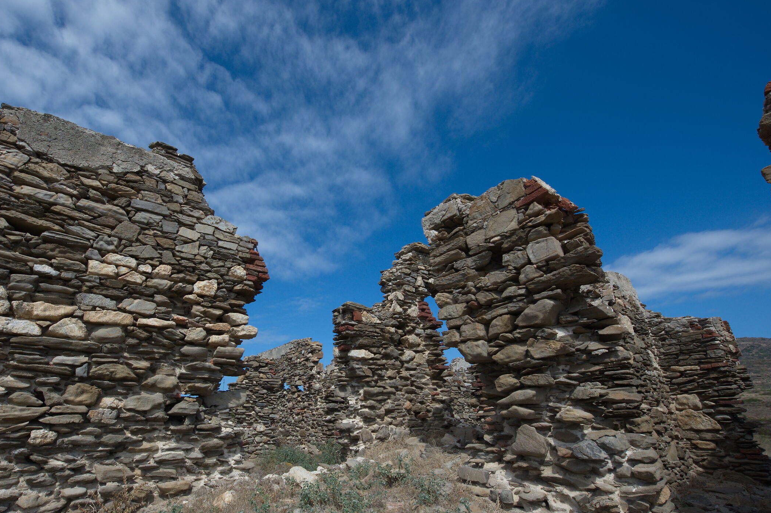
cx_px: 338
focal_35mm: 16
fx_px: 342
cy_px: 283
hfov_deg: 96.3
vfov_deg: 73.4
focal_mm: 14
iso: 200
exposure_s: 1/320
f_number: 11
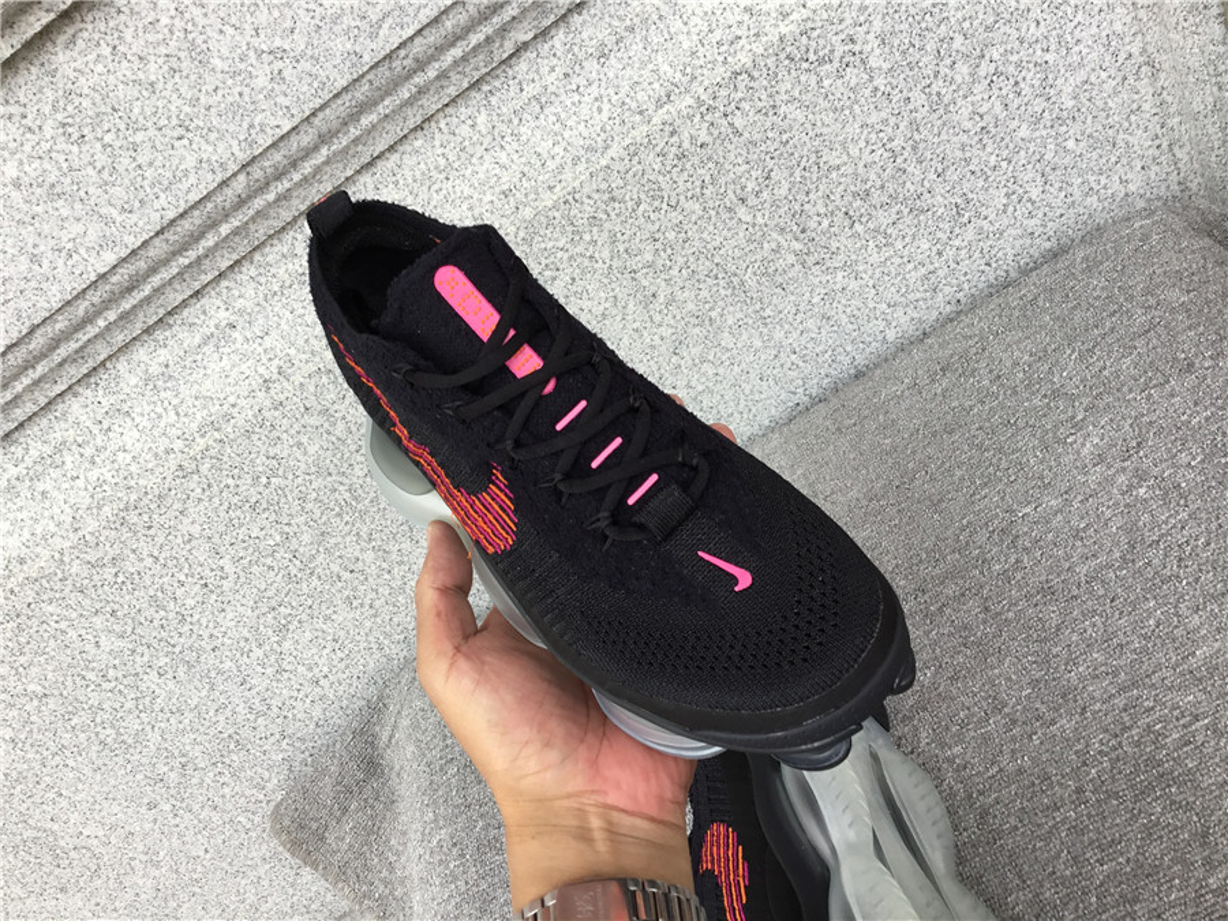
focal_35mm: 31
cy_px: 460
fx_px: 1100
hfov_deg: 58.4
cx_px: 614
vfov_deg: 45.4
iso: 25
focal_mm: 3.3
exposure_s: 1/160
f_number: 2.4
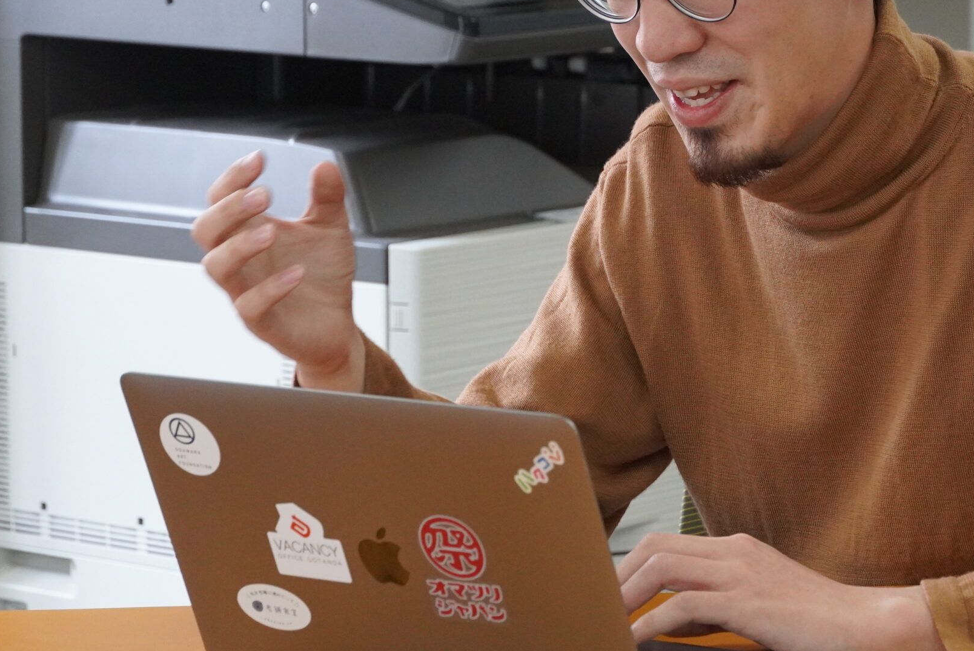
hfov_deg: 12.4
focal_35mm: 165
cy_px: 184
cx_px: 652
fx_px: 4461
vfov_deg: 8.3
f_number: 5.6
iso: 3200
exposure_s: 1/160
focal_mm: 69
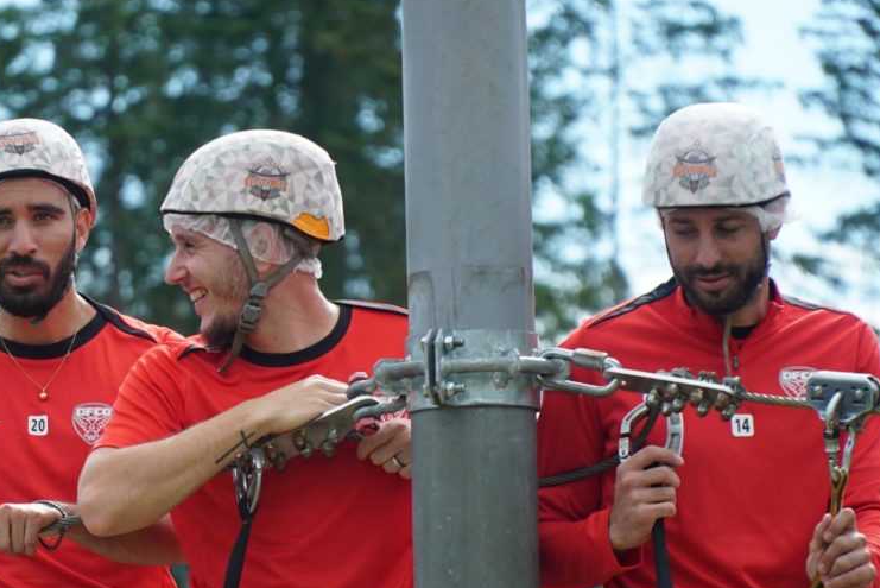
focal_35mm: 217
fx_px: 5307
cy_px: 398
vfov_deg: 6.3
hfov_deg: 9.5
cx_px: 290
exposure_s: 1/2000
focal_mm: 105
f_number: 4
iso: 400
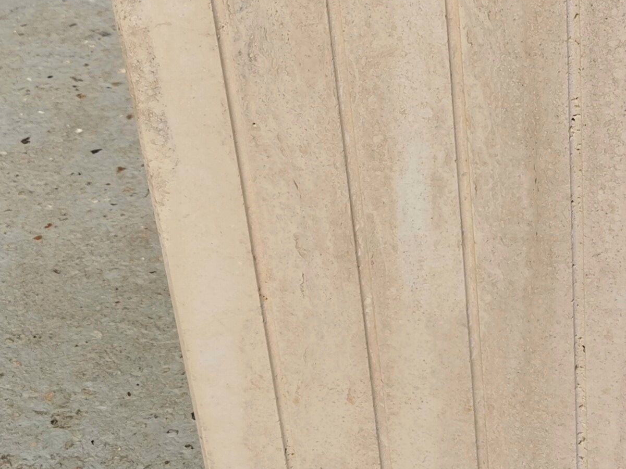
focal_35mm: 82
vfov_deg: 17.9
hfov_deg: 23.4
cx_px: 517
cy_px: 138
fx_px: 1483
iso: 50
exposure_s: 1/383
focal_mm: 5.58
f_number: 1.8
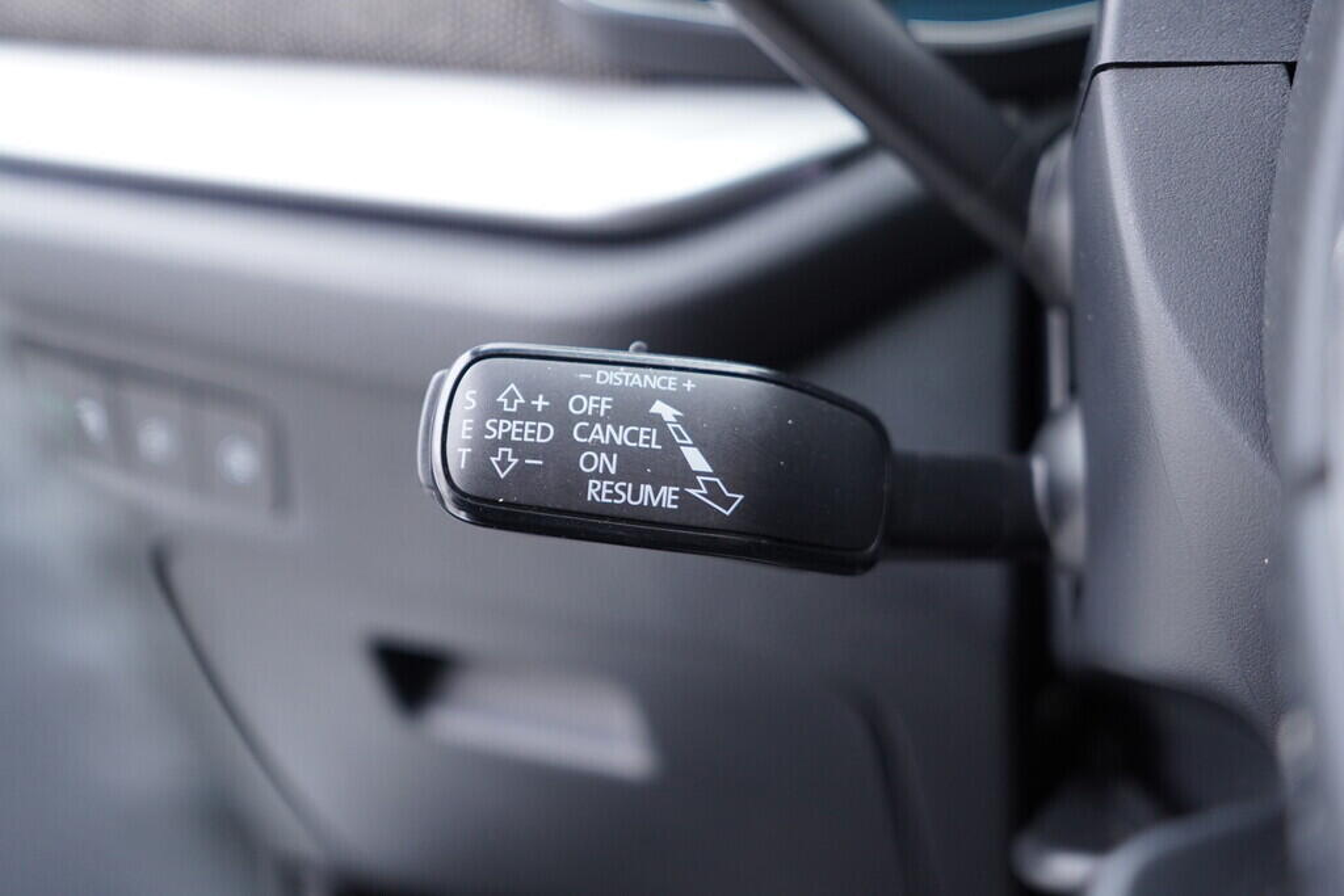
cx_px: 672
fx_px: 1344
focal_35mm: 36
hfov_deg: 53.1
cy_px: 448
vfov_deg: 36.9
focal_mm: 24
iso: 400
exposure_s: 1/40
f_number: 2.8
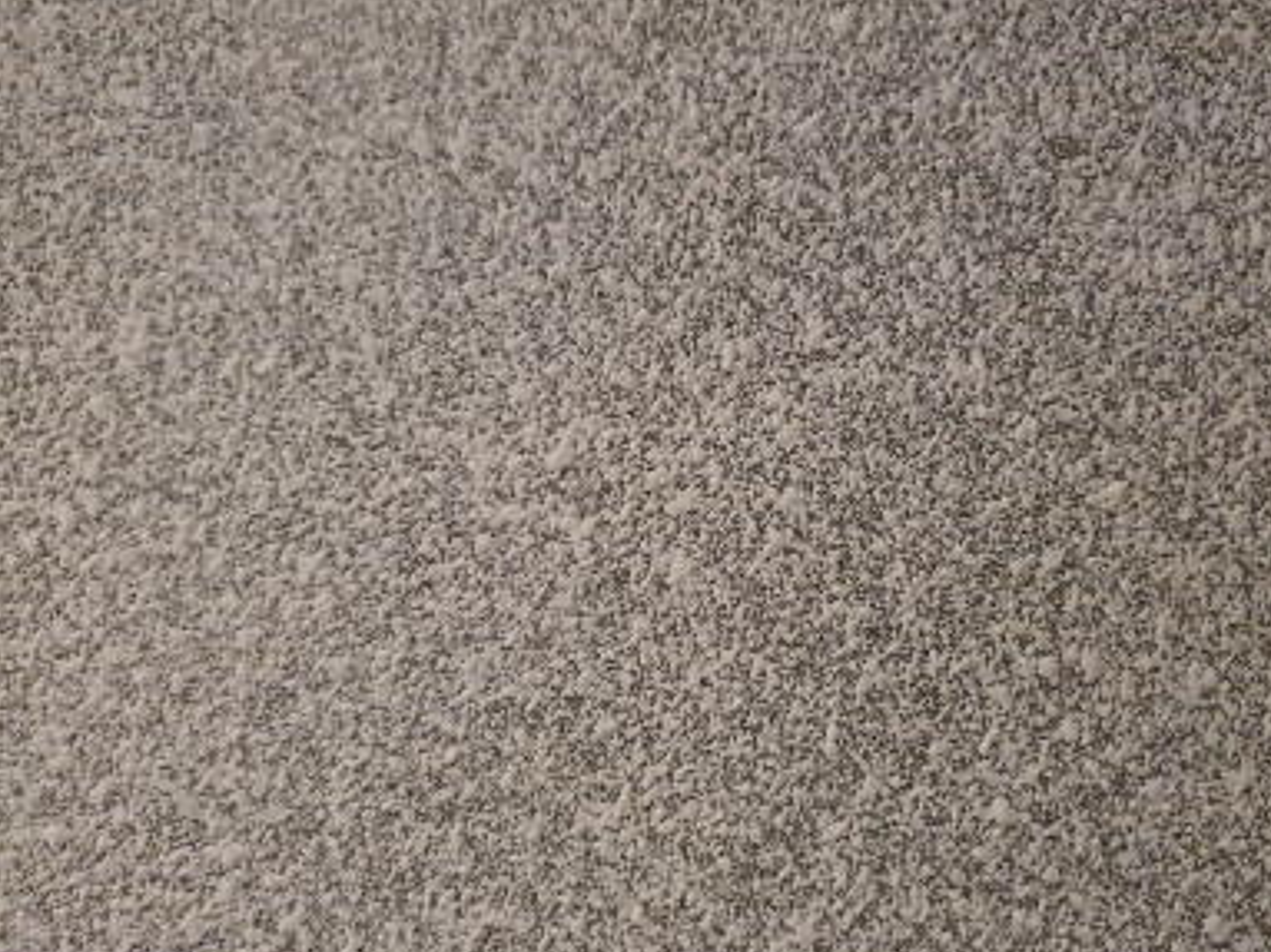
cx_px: 695
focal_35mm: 29
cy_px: 471
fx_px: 1064
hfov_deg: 61.6
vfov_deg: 48.2
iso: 800
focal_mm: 4.3
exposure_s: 1/50
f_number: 1.5
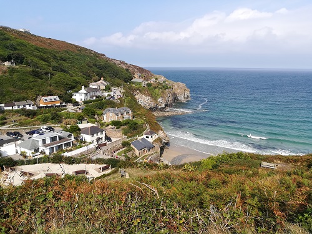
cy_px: 117
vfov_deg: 53.1
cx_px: 156
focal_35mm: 26
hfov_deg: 67.3
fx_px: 234
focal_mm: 3.83
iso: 50
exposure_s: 1/912
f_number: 2.2
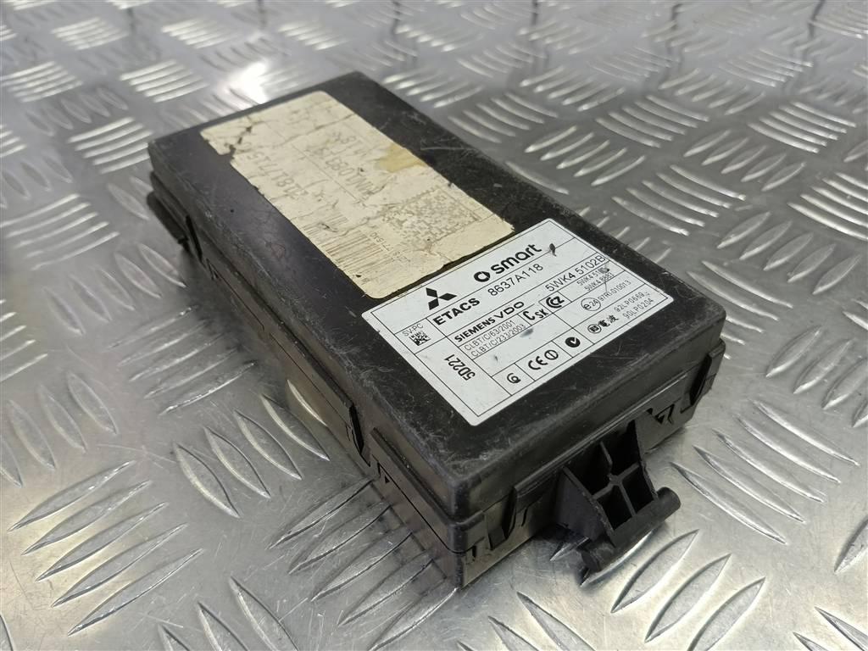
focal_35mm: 27
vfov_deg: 51.4
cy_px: 326
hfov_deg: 65.3
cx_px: 434
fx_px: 677
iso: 124
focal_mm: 4.11
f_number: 1.6
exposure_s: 1/50
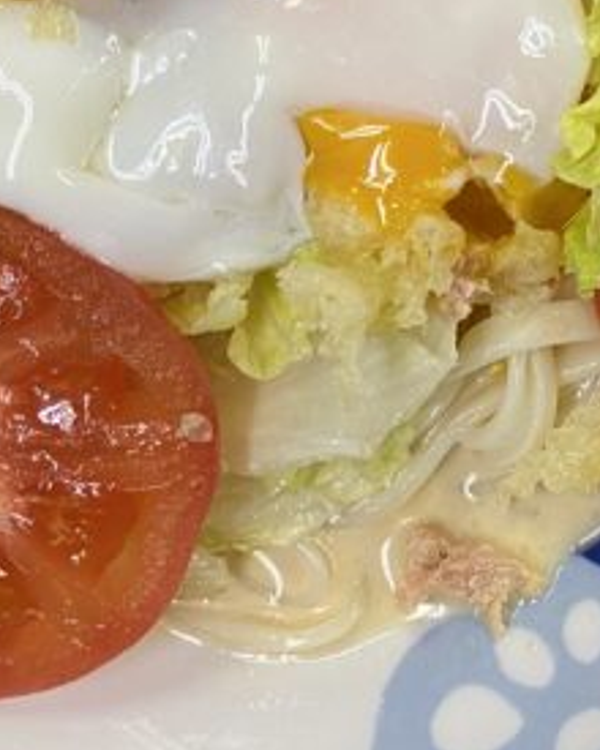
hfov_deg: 17.7
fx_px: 1842
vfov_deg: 22.2
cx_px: 695
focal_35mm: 83
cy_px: 18
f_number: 1.8
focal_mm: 4.25
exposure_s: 1/50
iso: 80
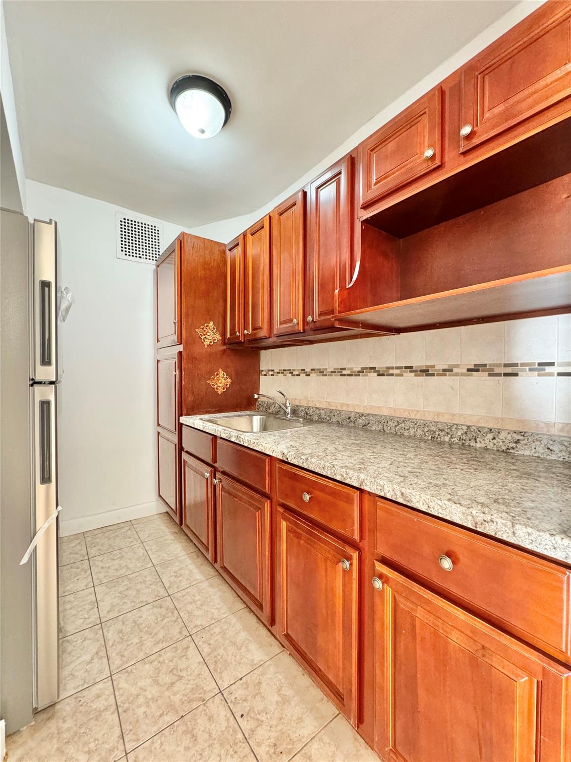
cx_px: 286
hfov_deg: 85.7
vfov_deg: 102.1
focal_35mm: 14
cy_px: 381
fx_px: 308
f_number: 2.2
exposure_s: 1/60
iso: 500
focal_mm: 2.22
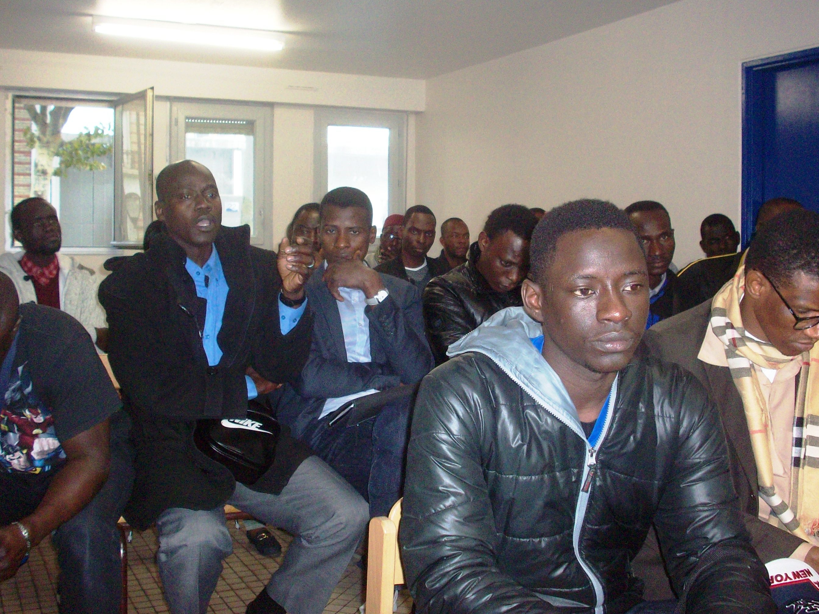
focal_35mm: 42
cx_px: 421
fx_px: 994
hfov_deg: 44.8
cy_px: 281
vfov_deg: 34.3
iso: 200
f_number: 2.8
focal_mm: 6.2
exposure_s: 1/64
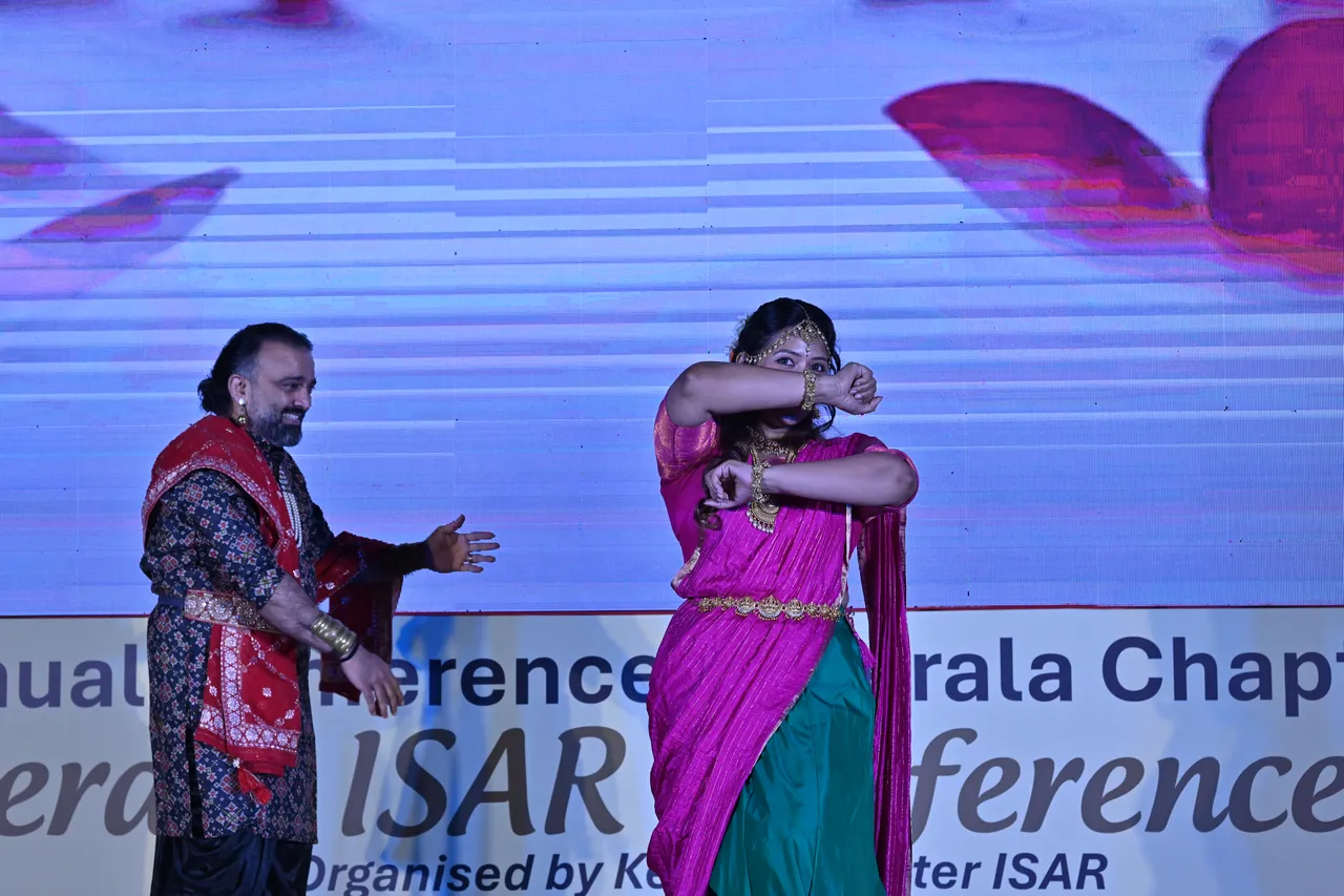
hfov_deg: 23.9
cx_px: 672
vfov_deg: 16.1
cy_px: 448
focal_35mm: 85
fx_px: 3173
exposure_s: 1/400
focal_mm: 85
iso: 1250
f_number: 5.6
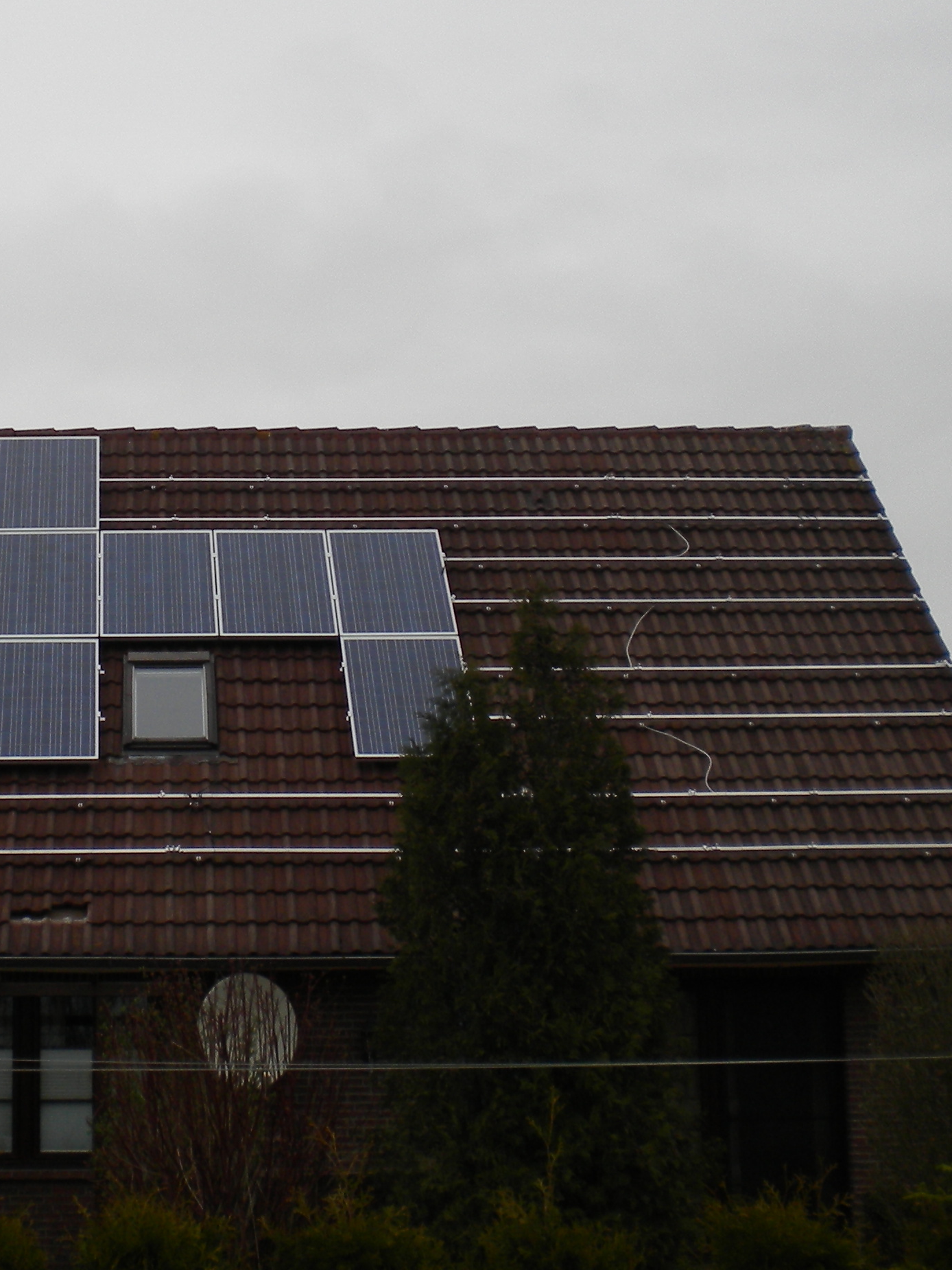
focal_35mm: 69
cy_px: 594
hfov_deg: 21.0
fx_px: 2530
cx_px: 145
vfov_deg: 28.2
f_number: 4.6
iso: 80
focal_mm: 6.3
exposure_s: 1/383
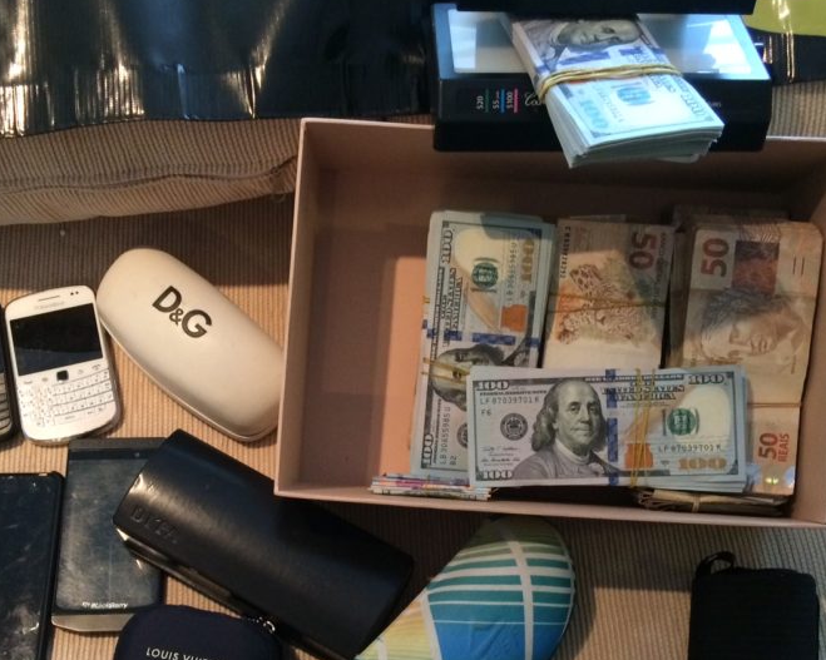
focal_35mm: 44
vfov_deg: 33.8
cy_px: 445
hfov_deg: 42.0
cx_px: 370
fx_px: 1075
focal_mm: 4.15
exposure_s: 1/30
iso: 250
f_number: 2.2
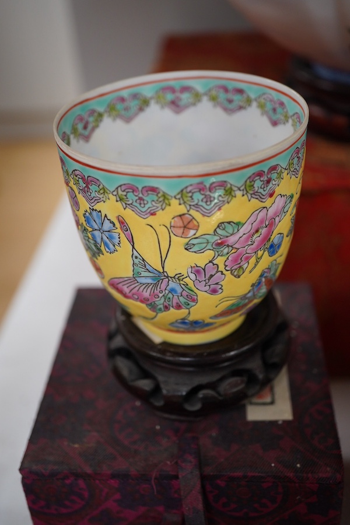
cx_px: 175
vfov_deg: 43.6
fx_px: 656
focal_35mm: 45
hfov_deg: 29.9
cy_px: 262
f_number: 4.5
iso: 800
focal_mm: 30
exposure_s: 1/125
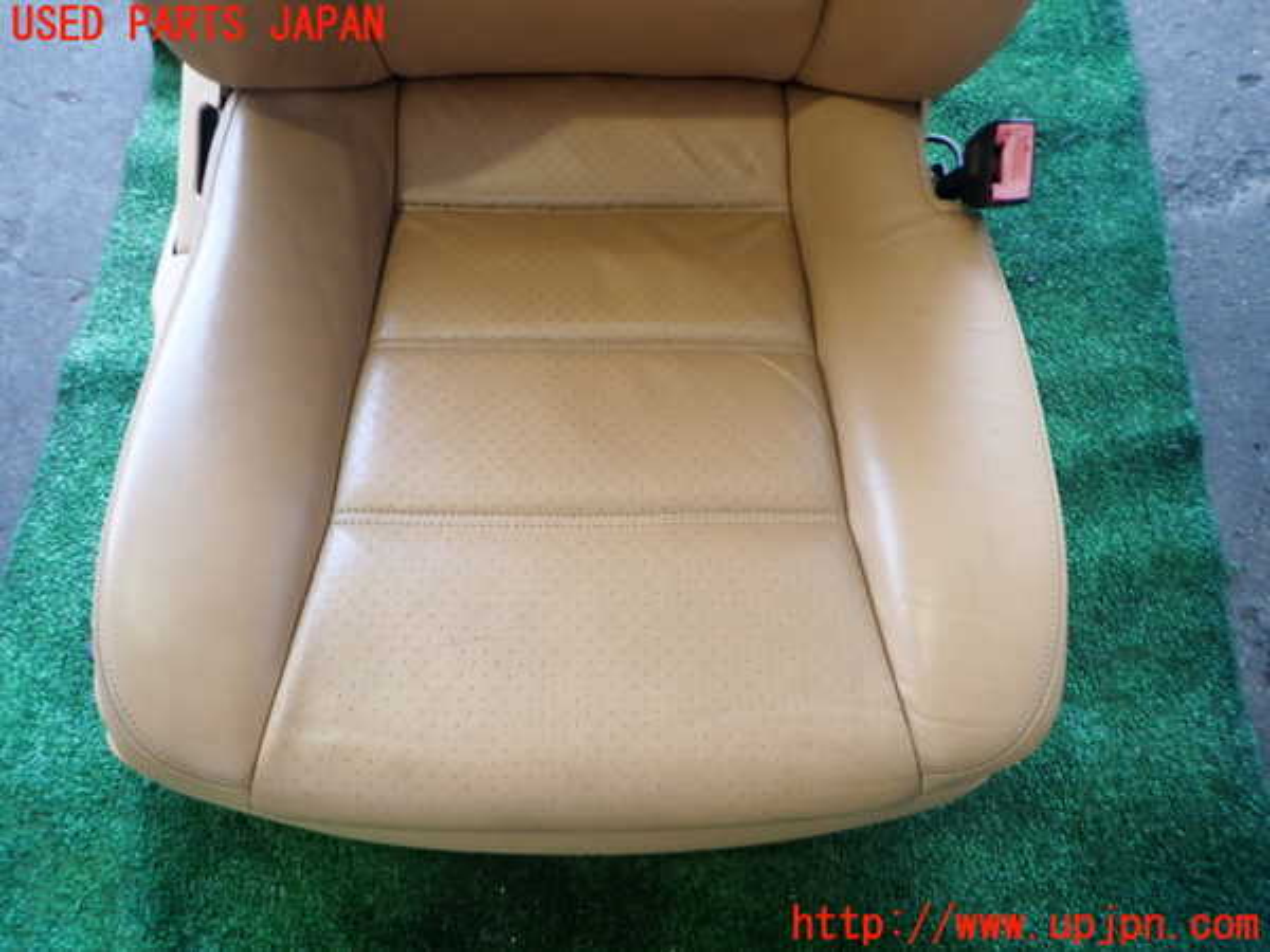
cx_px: 635
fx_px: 917
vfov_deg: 54.9
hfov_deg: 69.4
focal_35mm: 25
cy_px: 476
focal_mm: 4.5
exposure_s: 1/100
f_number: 2
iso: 200
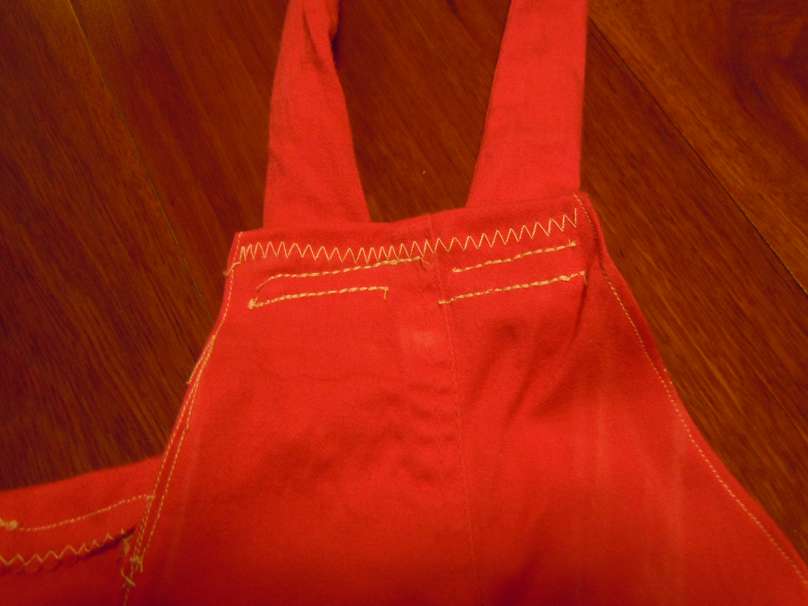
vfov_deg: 46.8
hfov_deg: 60.0
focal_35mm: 30
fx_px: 700
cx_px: 404
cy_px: 303
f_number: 3.5
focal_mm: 5.4
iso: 400
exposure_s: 1/13
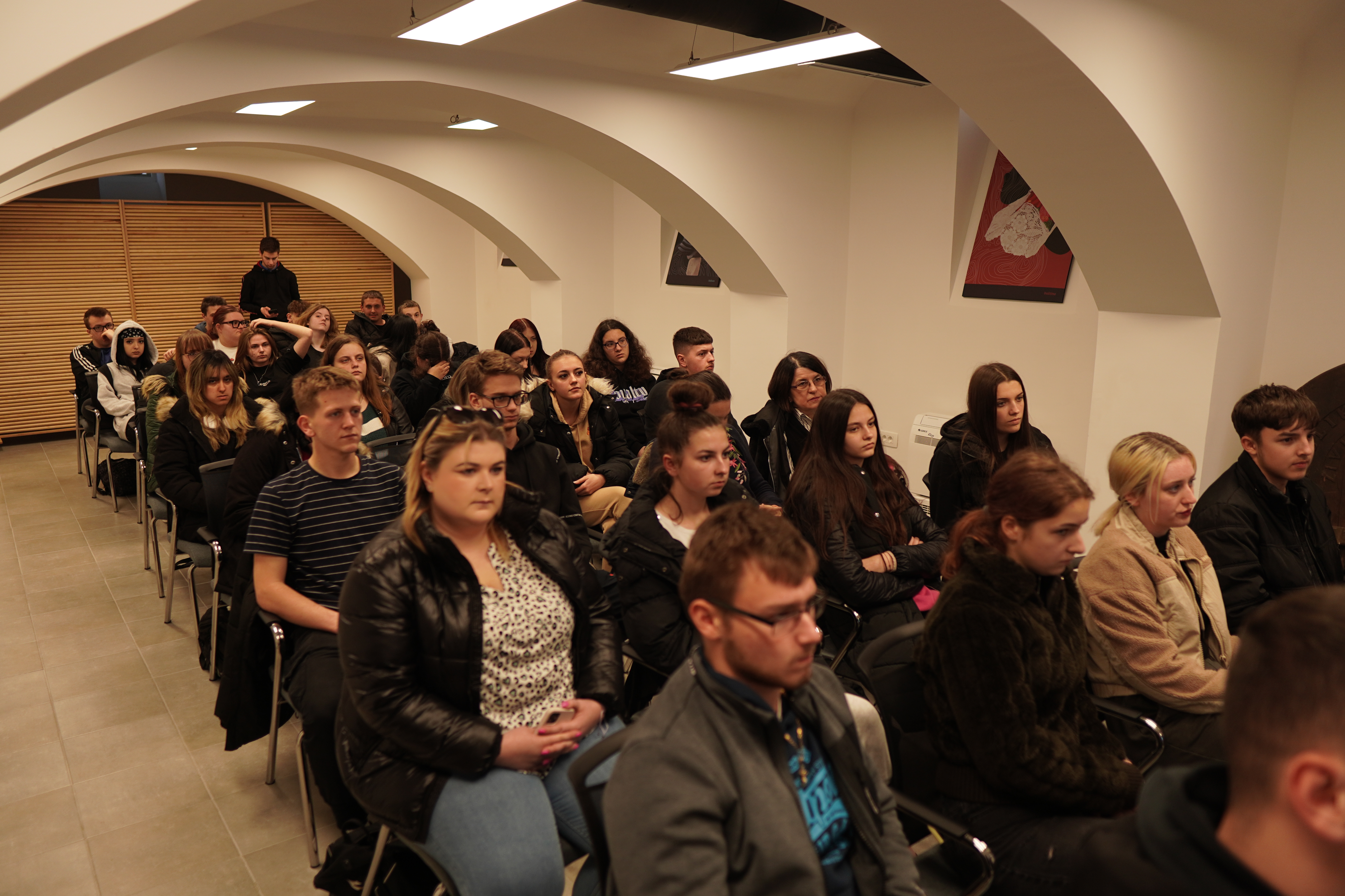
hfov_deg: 73.7
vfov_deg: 53.1
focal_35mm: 24
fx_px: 897
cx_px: 672
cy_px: 448
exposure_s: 1/250
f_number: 1.4
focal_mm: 16
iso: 125
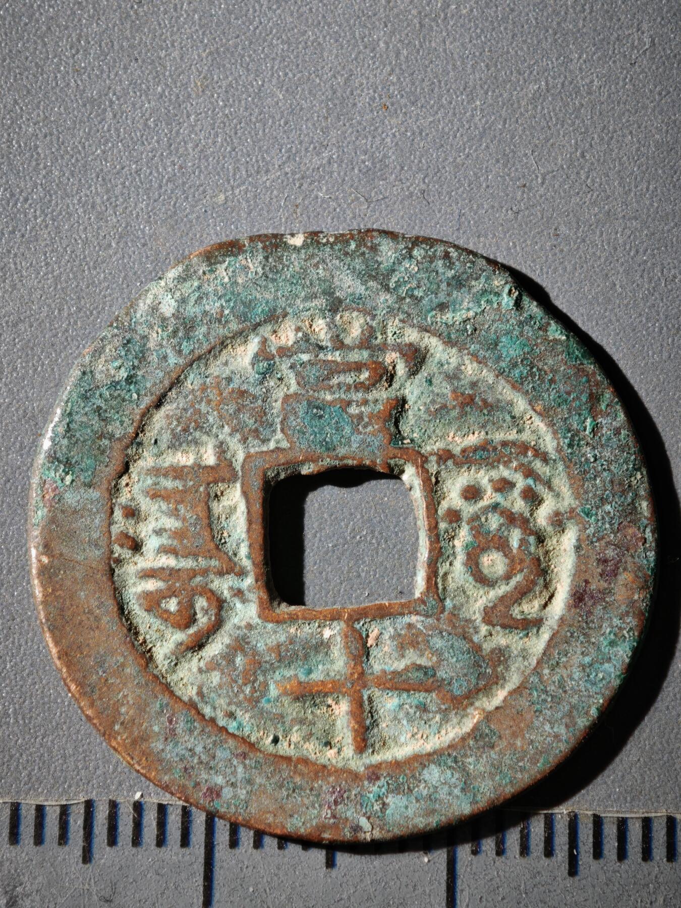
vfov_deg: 18.7
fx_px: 2754
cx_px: 340
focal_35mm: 105
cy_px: 454
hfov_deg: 14.1
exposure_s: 1/100
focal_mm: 9
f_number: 2
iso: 200
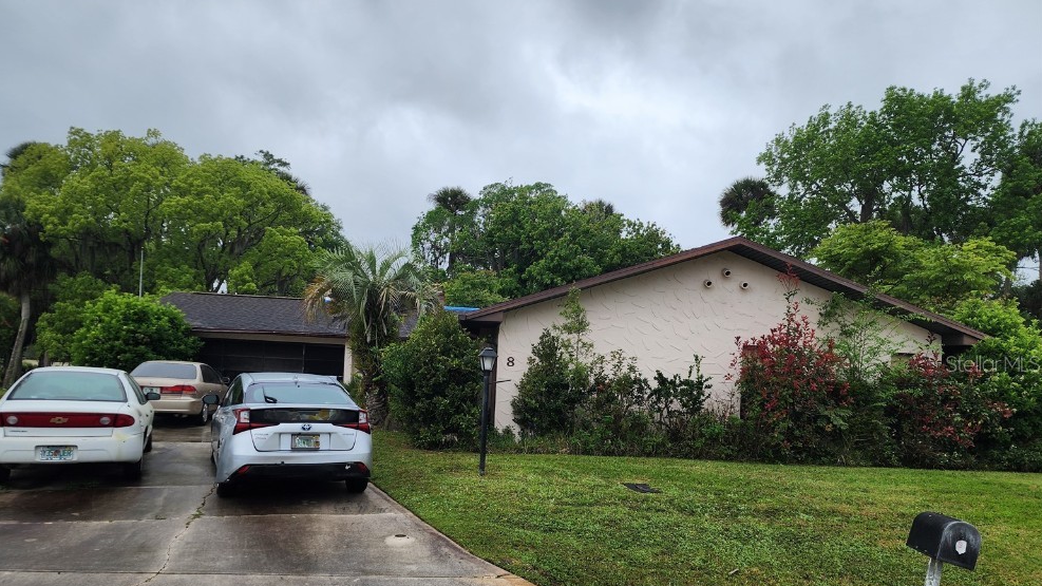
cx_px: 505
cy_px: 363
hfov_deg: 71.9
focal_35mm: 26
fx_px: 718
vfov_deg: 44.0
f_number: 1.8
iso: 12
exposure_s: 1/208
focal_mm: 6.4
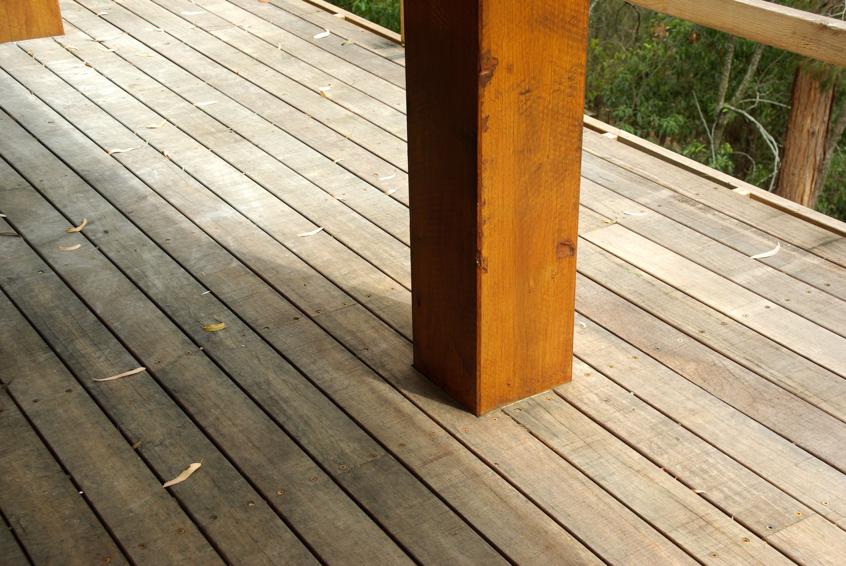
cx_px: 423
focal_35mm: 51
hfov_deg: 38.8
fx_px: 1200
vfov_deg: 26.6
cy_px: 283
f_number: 6.7
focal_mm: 34
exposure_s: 1/90
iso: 100
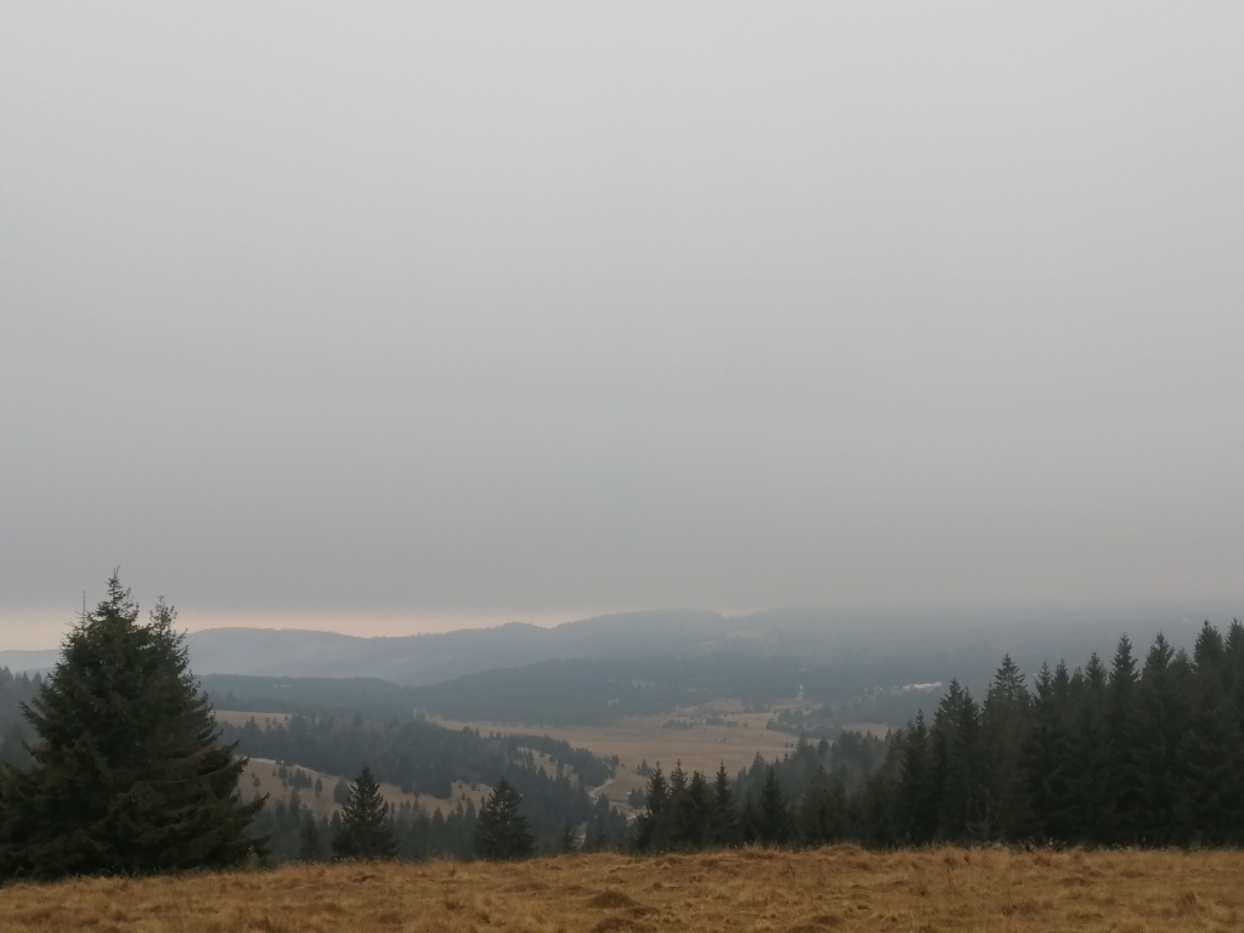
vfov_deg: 33.6
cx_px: 622
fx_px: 1545
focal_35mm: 43
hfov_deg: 43.9
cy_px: 466
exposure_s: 1/353
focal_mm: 5.4
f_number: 1.8
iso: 50
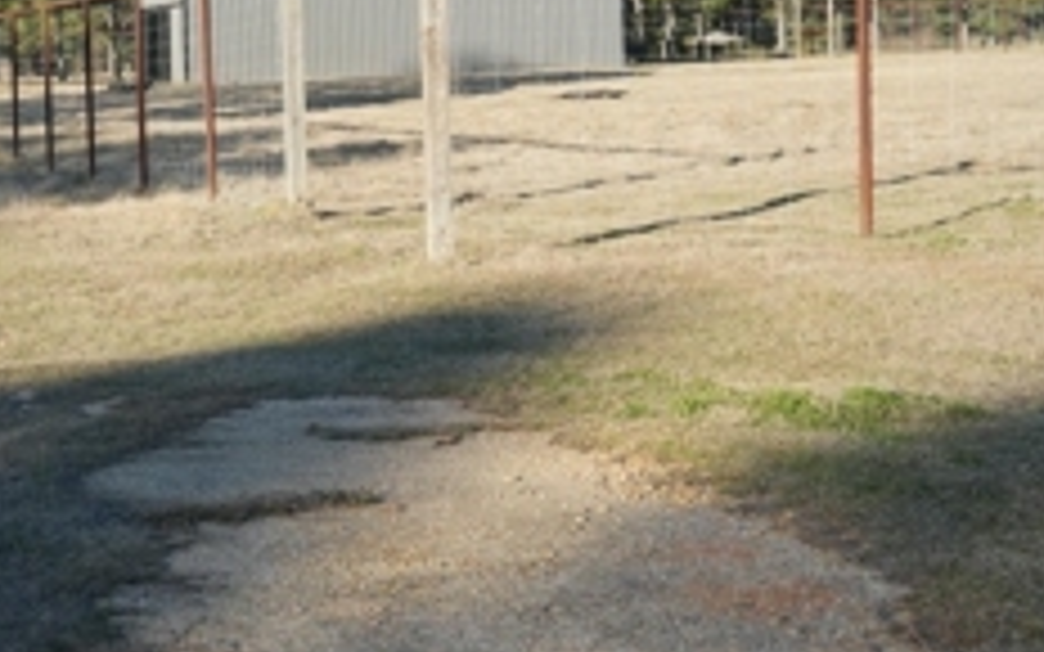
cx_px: 40
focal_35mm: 73
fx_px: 2077
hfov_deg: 26.9
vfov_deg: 17.7
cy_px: 117
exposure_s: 1/1600
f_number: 8
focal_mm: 37
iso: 1600
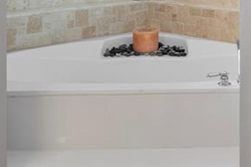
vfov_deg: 16.1
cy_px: -65
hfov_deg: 25.1
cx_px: 216
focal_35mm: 79
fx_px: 550
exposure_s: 1.6
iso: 100
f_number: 8
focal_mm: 14
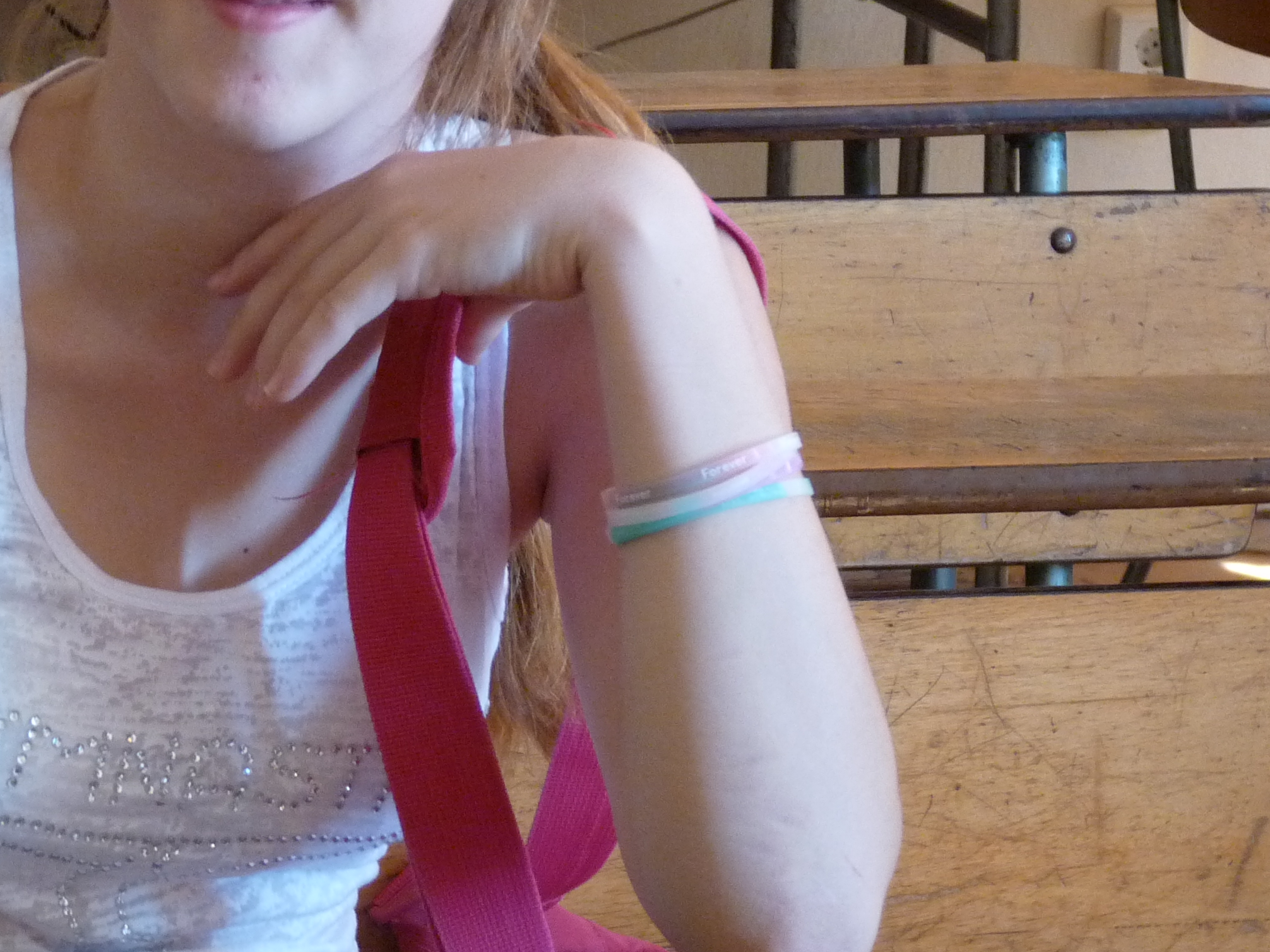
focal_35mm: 165
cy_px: 201
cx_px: 261
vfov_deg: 9.0
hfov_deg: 11.9
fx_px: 6054
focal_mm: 16.1
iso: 400
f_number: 3.4
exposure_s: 1/40
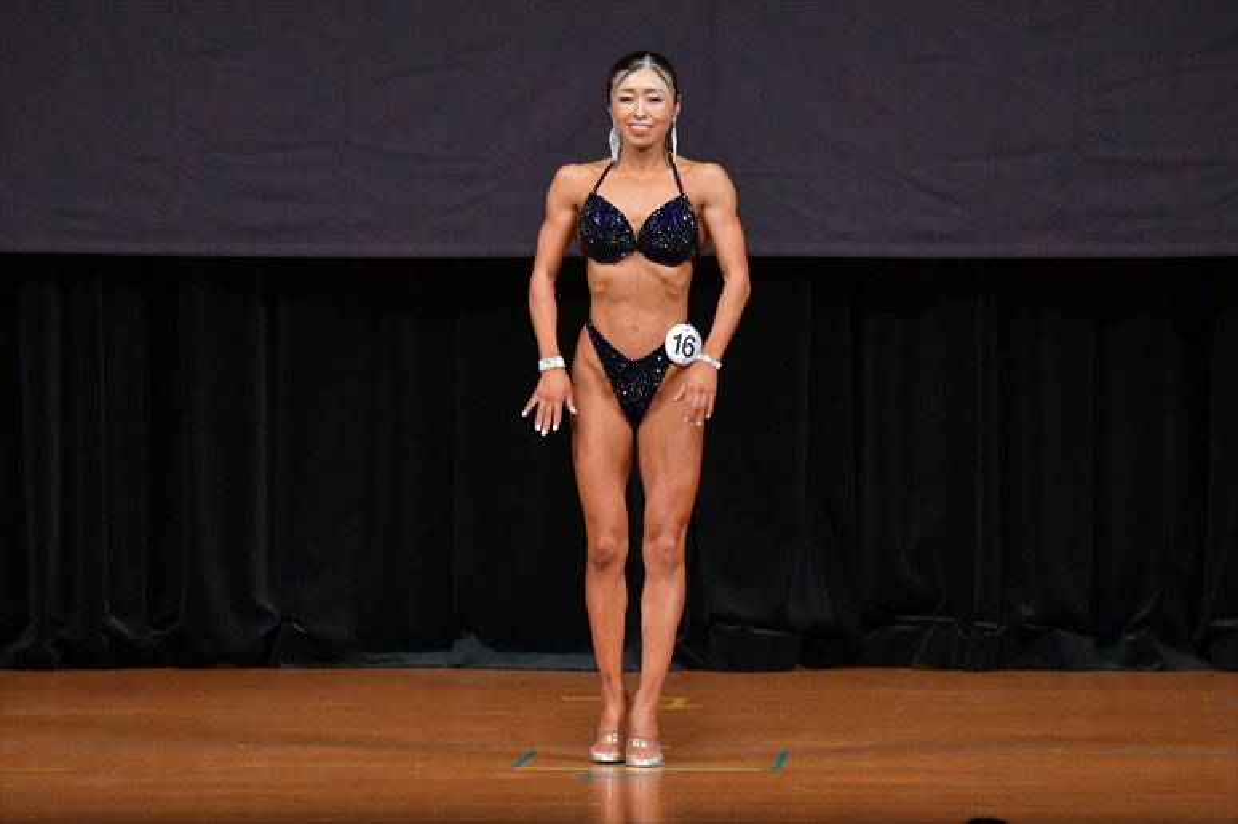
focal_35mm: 285
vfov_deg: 4.8
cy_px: 412
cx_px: 619
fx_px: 9796
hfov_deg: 7.2
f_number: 5.6
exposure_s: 1/400
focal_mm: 190
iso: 4000
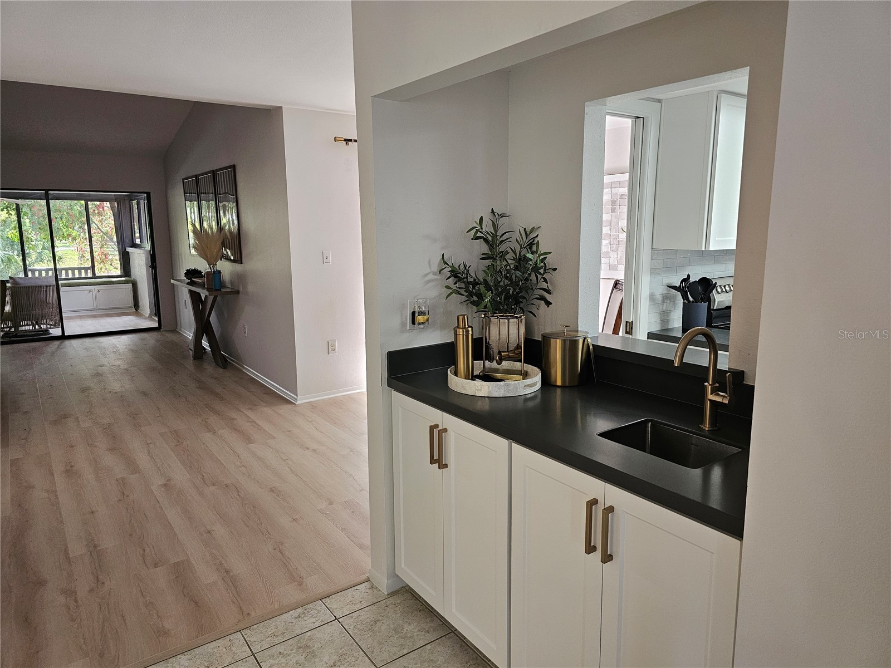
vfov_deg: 58.9
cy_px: 334
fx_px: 592
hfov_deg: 73.9
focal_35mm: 23
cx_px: 446
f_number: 1.7
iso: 400
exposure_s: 1/120
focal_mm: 6.3
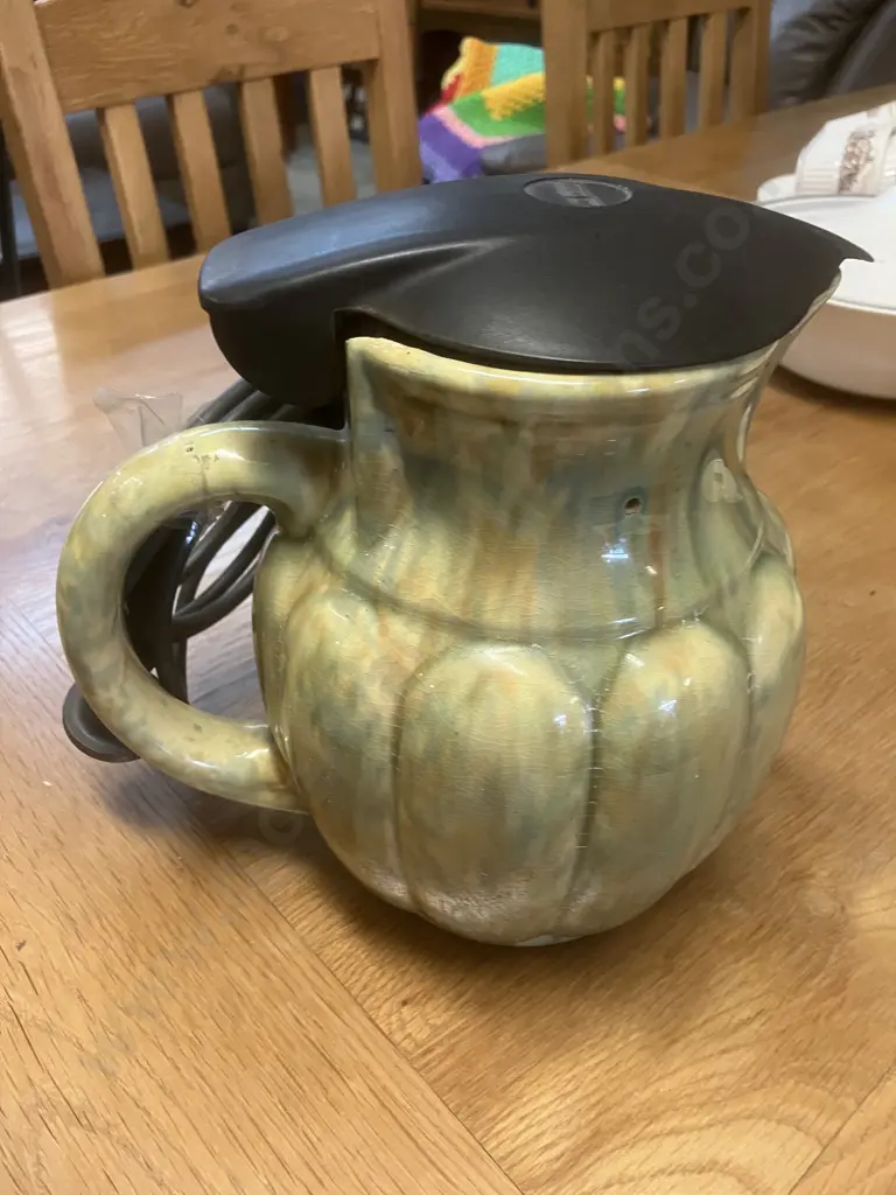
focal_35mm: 28
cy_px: 598
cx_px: 448
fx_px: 966
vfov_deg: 63.4
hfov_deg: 49.7
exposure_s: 1/50
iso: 125
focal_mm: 3.99
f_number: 1.8
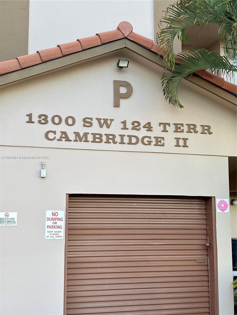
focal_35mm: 52
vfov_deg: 36.8
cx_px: 118
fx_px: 475
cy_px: 158
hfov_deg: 28.0
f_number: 1.6
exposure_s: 1/121
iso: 32
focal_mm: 5.96
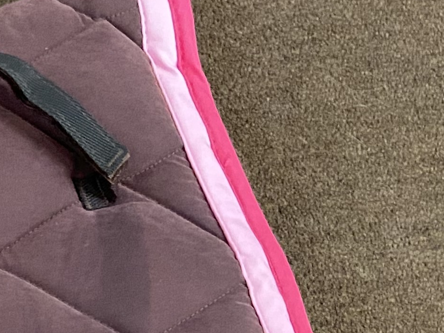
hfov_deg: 15.9
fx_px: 1437
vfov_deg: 12.7
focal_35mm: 112
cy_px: 453
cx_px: -254
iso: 500
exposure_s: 1/33
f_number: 1.8
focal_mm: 4.25
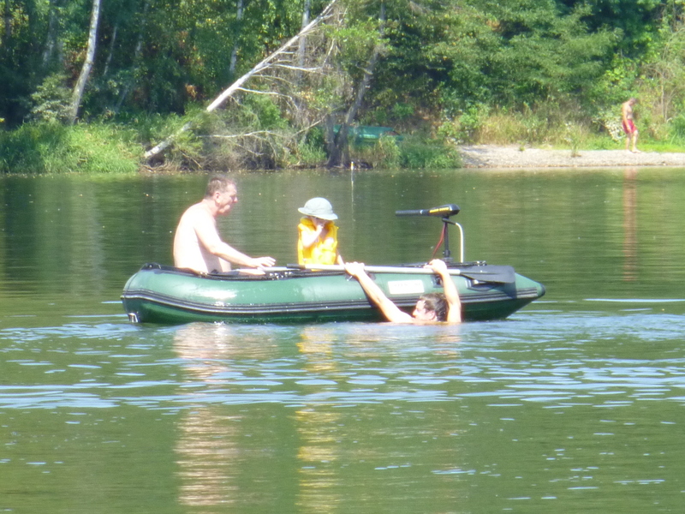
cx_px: 342
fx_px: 11141
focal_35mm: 563
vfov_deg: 2.6
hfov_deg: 3.5
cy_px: 257
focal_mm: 45
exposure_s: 1/125
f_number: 5.9
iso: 125
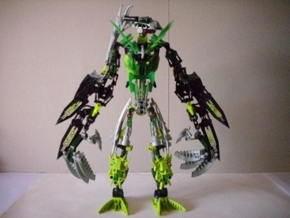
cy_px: 109
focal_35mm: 31
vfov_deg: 45.4
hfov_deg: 58.4
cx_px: 145
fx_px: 260
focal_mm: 6.2
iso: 800
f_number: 2.8
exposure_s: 1/60
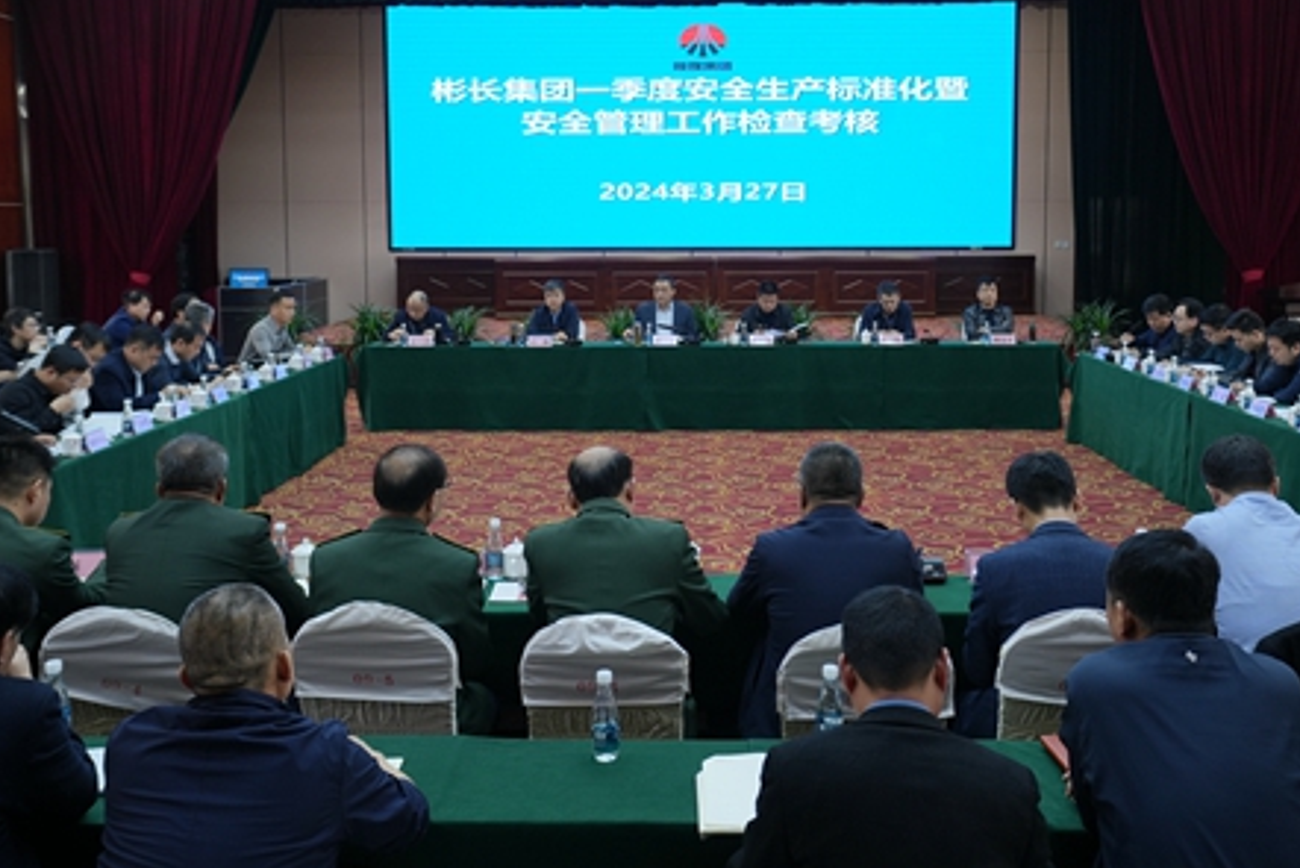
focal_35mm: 38
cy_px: 335
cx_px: 682
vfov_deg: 34.9
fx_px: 1373
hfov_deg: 50.7
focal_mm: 28
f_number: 4
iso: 400
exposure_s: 1/60
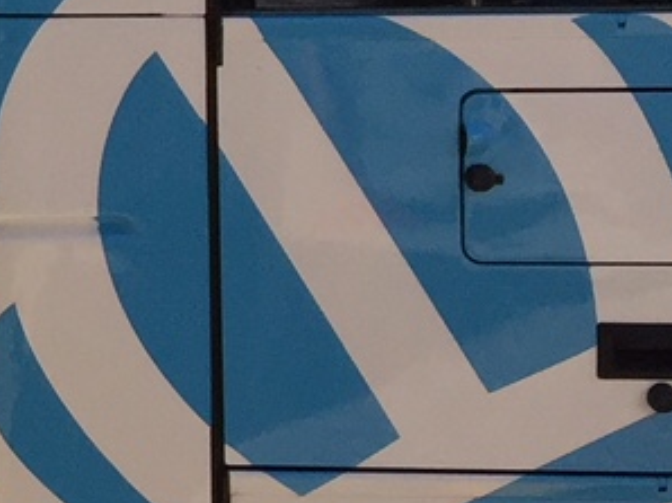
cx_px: -1040
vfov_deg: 9.2
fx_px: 3084
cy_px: -92
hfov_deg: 10.4
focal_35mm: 159
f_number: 2.2
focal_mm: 4.15
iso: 32
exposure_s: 1/1364
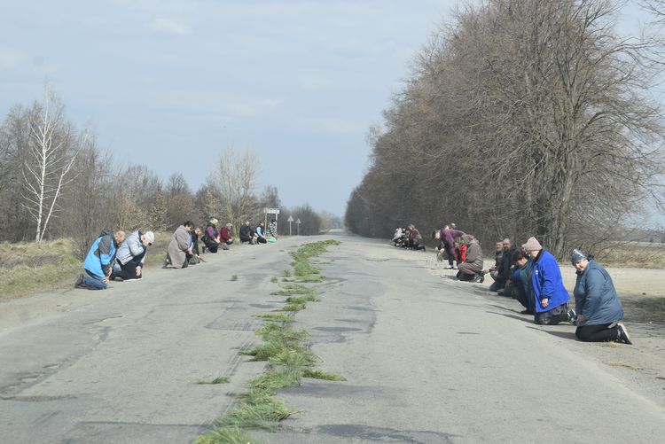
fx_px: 1525
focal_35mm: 82
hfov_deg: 24.6
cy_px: 222
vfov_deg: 16.6
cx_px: 332
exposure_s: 1/320
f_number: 9
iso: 200
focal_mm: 55
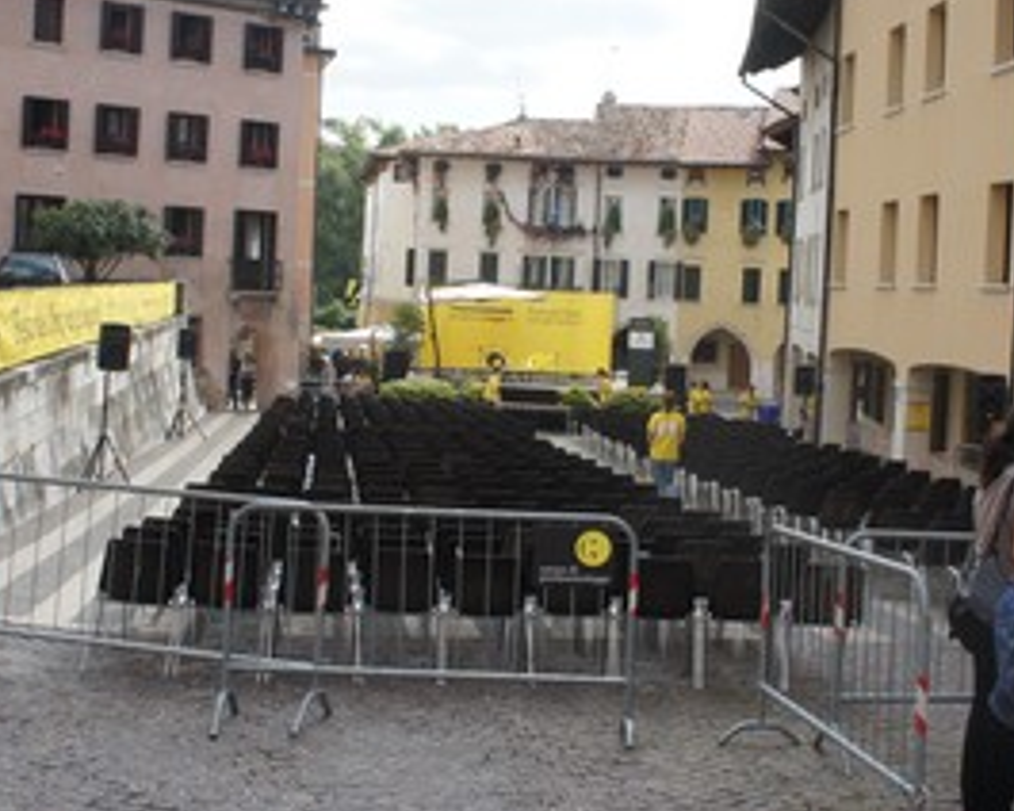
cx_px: 585
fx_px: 1320
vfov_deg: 34.1
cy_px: 356
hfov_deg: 41.9
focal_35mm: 44
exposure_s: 1/250
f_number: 7.1
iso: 200
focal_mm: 18
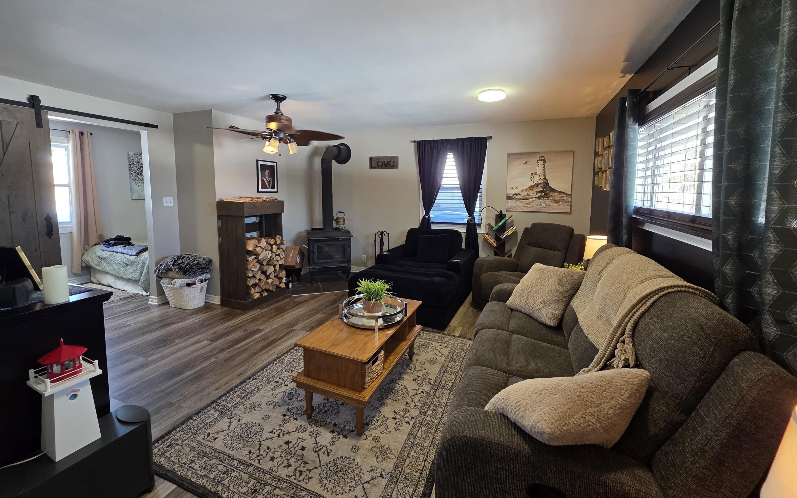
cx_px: 395
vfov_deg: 78.3
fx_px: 304
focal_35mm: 14
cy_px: 218
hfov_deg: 105.3
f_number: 1.9
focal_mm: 2.2
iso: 200
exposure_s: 1/120
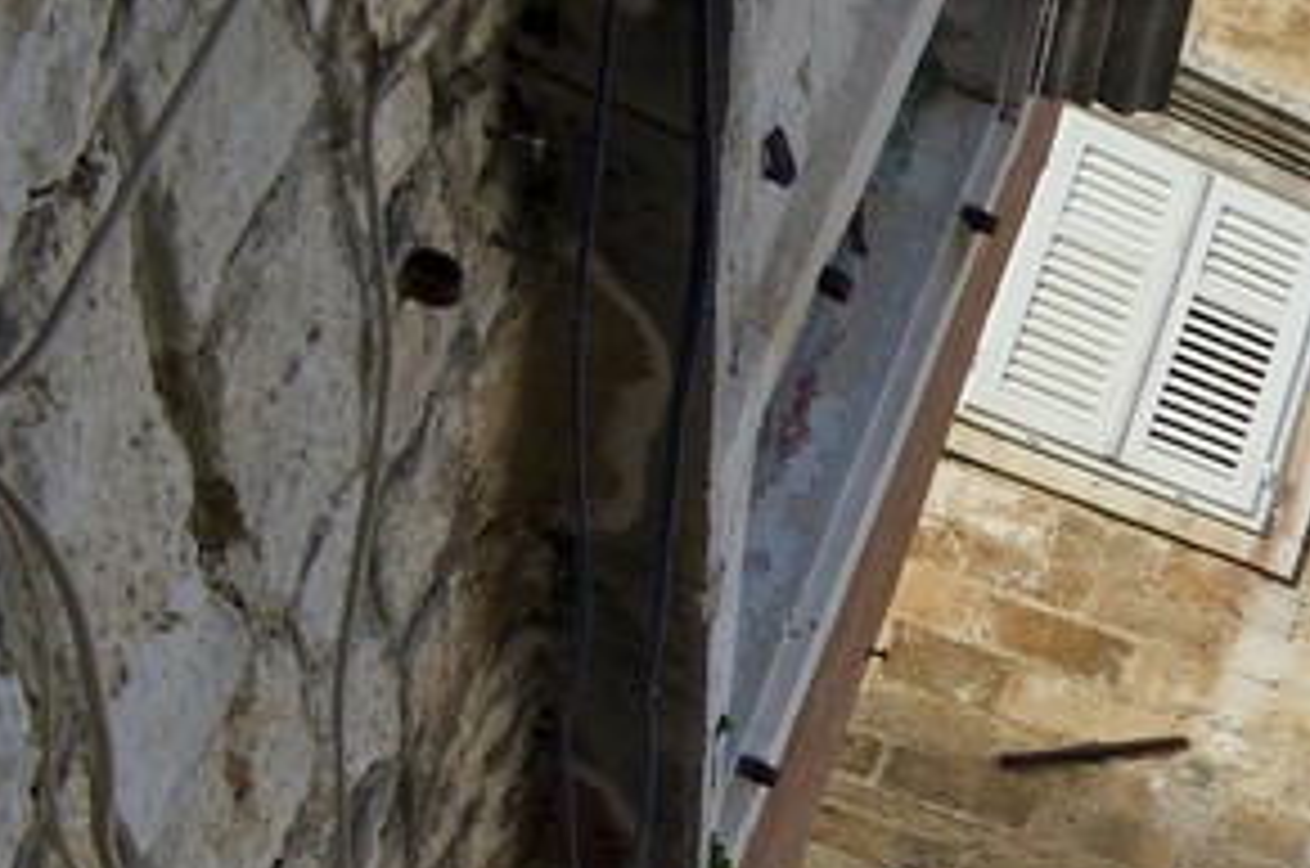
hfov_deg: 14.1
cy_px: 1669
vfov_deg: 14.9
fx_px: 2797
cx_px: 3331
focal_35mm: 77
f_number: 14
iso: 200
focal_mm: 14
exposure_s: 1/160
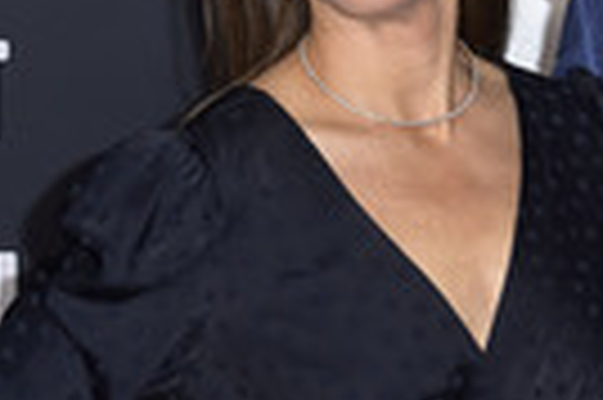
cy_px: 103
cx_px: 612
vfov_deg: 6.6
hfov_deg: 9.8
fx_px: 3480
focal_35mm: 208
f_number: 6.3
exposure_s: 1/200
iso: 640
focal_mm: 62
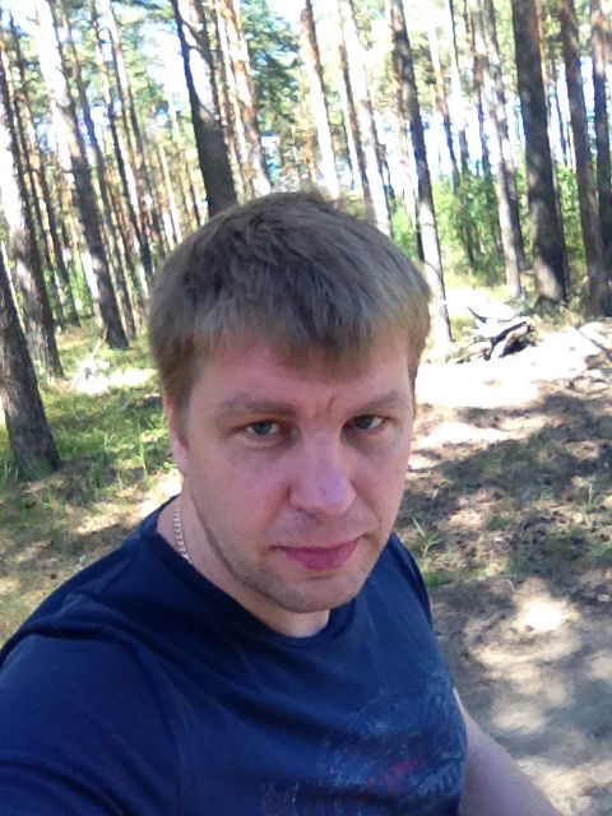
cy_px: 408
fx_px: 825
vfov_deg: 52.6
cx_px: 306
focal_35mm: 35
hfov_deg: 40.7
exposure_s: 1/257
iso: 125
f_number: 2.4
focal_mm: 1.85
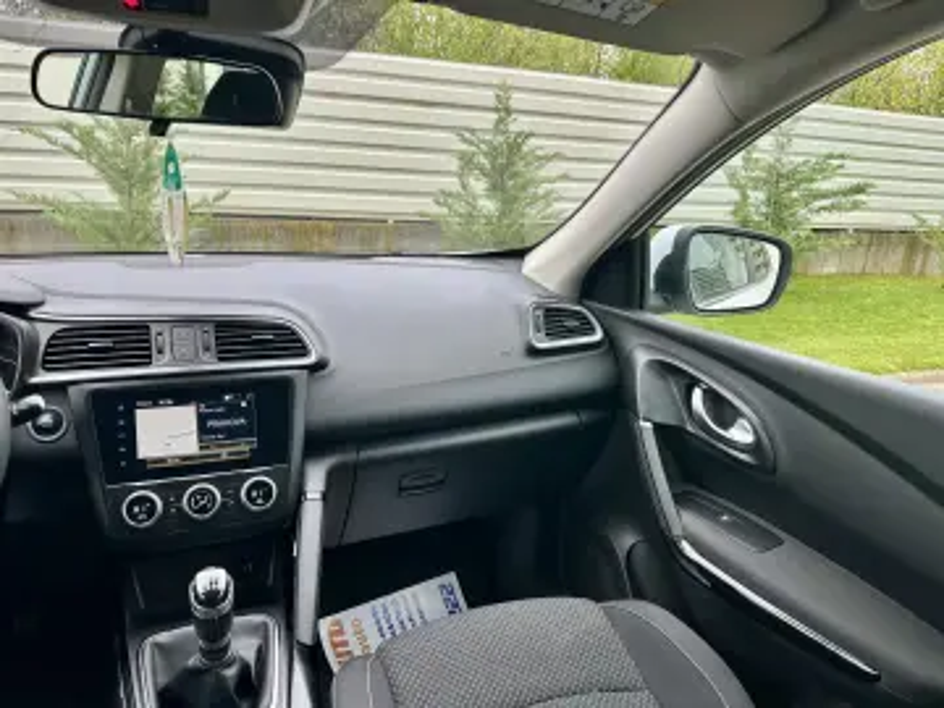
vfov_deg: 56.8
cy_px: 354
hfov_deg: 71.6
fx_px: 654
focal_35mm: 24
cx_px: 472
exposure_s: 1/167
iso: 64
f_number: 1.78
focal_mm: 6.86
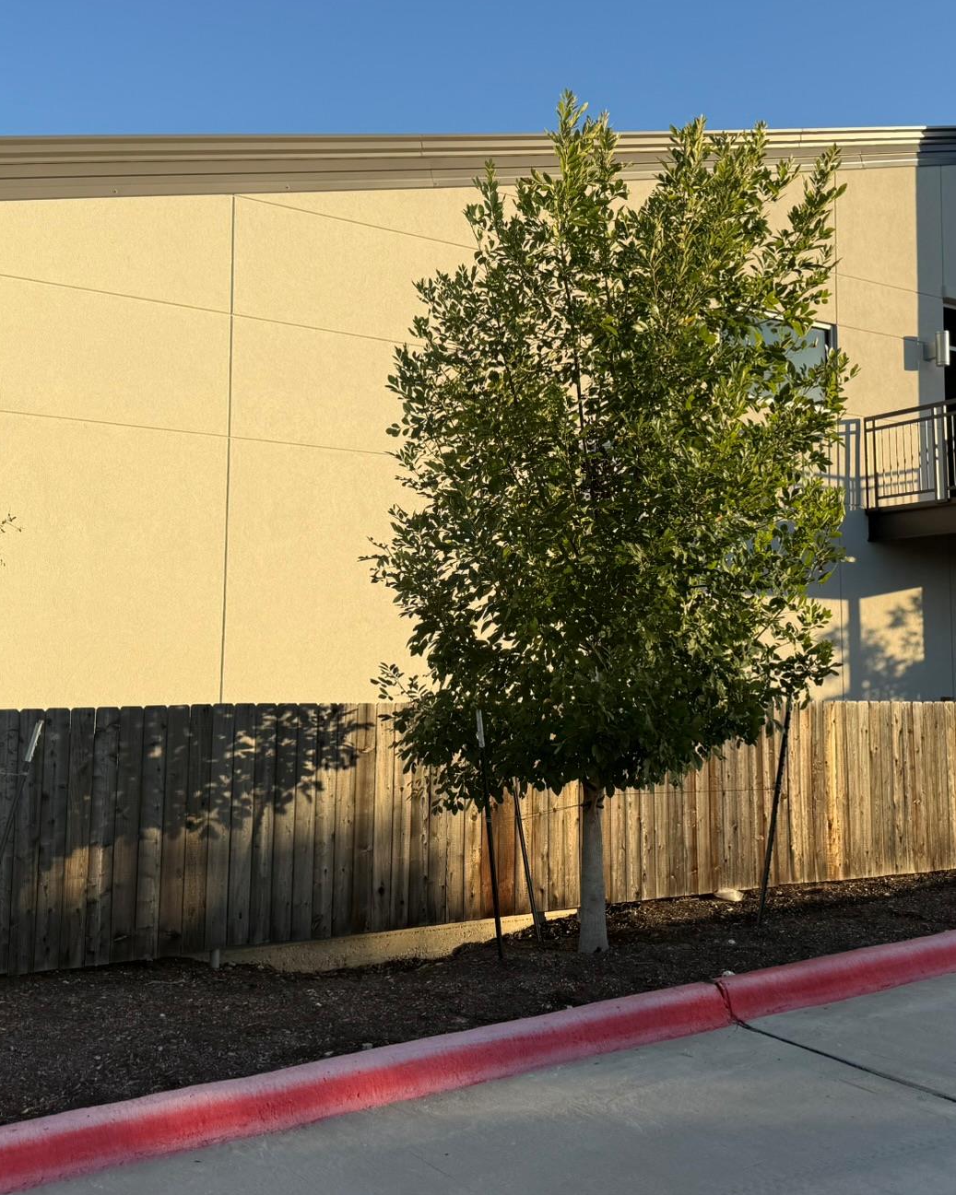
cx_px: 522
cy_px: 525
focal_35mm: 37
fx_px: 1309
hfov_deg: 40.1
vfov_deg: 49.0
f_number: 1.78
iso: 80
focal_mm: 6.76
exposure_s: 1/2445
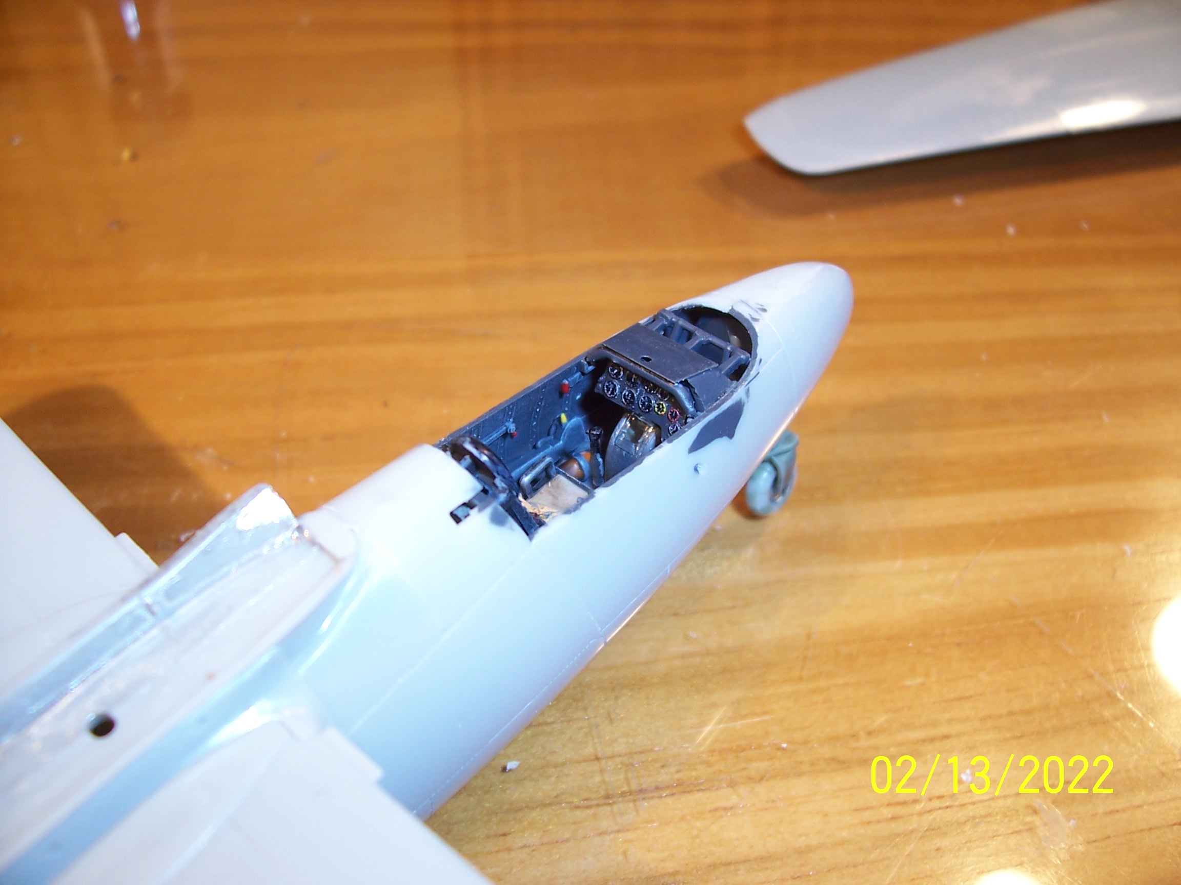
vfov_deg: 41.8
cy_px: 442
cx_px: 590
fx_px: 1160
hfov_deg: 54.0
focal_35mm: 34
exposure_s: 1/60
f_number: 2.7
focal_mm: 5.6
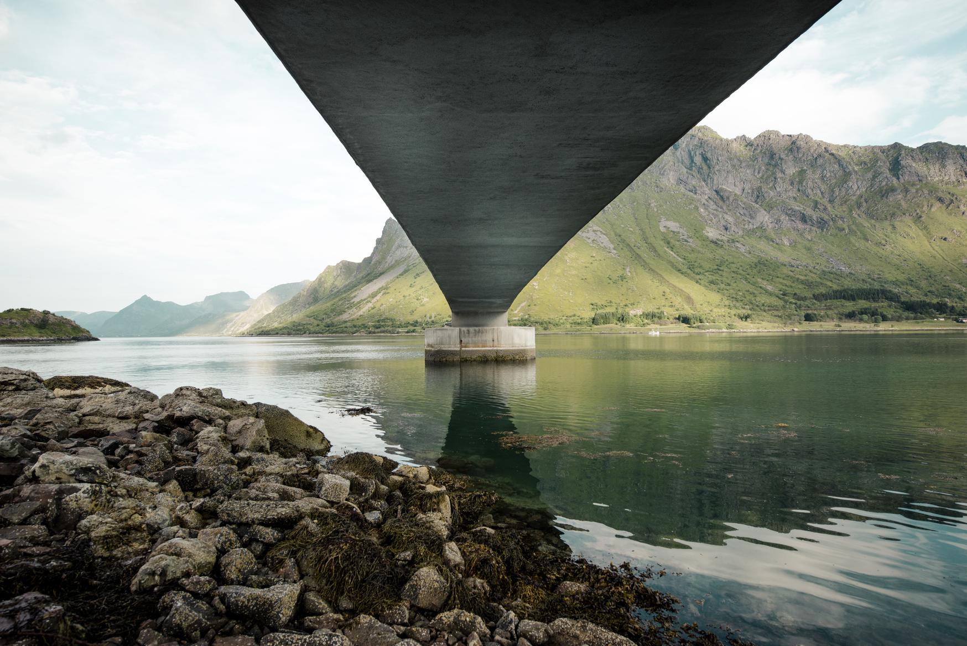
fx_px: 484
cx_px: 484
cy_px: 323
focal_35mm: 18
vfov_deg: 67.4
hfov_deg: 90.0
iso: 500
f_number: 5.6
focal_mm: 18
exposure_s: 1/800
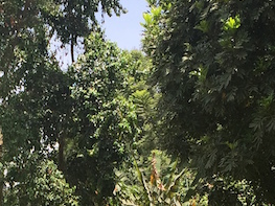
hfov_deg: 17.3
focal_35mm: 113
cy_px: 330
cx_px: 70
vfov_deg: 12.3
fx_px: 897
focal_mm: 4.15
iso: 32
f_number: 2.2
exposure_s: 1/775
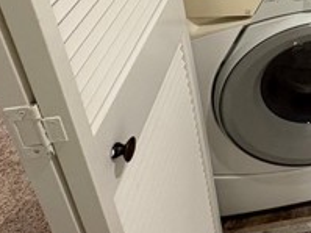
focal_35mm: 45
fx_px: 404
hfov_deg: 33.7
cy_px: -94
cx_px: 378
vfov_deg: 25.9
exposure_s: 1/60
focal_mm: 2.22
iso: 320
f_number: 2.2
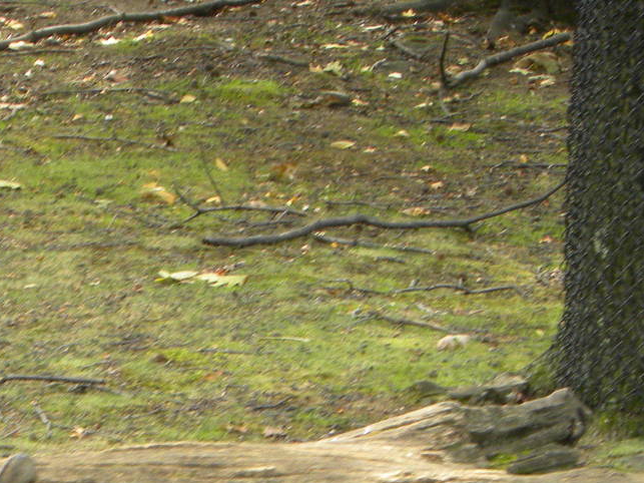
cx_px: -12
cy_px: 585
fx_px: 11439
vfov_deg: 2.4
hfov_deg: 3.2
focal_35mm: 615
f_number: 4.5
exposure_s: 1/76.2
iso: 166
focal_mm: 44
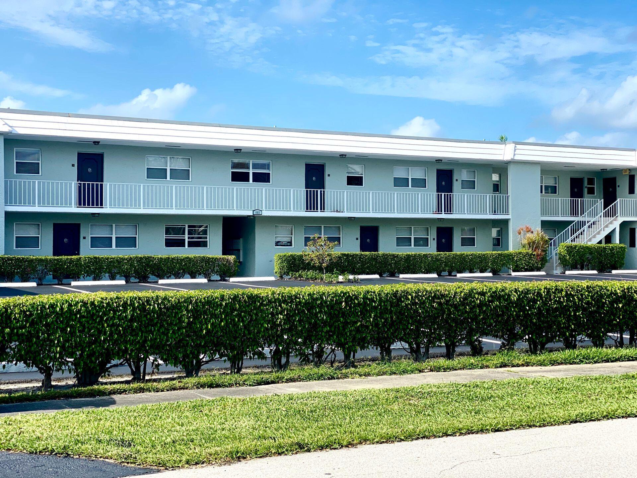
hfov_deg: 36.8
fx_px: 957
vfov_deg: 28.0
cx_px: 318
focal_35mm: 52
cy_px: 239
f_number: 2
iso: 20
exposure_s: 1/705
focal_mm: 6
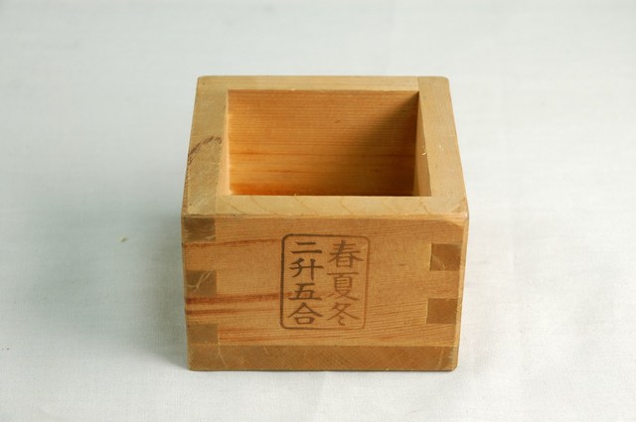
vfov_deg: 13.0
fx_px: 1853
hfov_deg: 19.5
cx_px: 318
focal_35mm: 105
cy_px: 211
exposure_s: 1/13
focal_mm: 70
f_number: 8
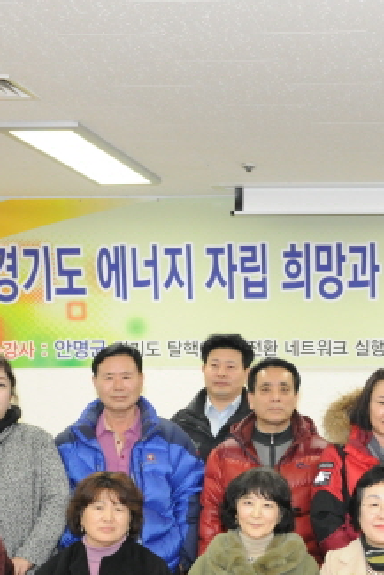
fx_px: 1279
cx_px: 483
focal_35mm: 80
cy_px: 426
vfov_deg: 25.1
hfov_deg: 16.3
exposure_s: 1/125
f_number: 5.6
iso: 1600
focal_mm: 26
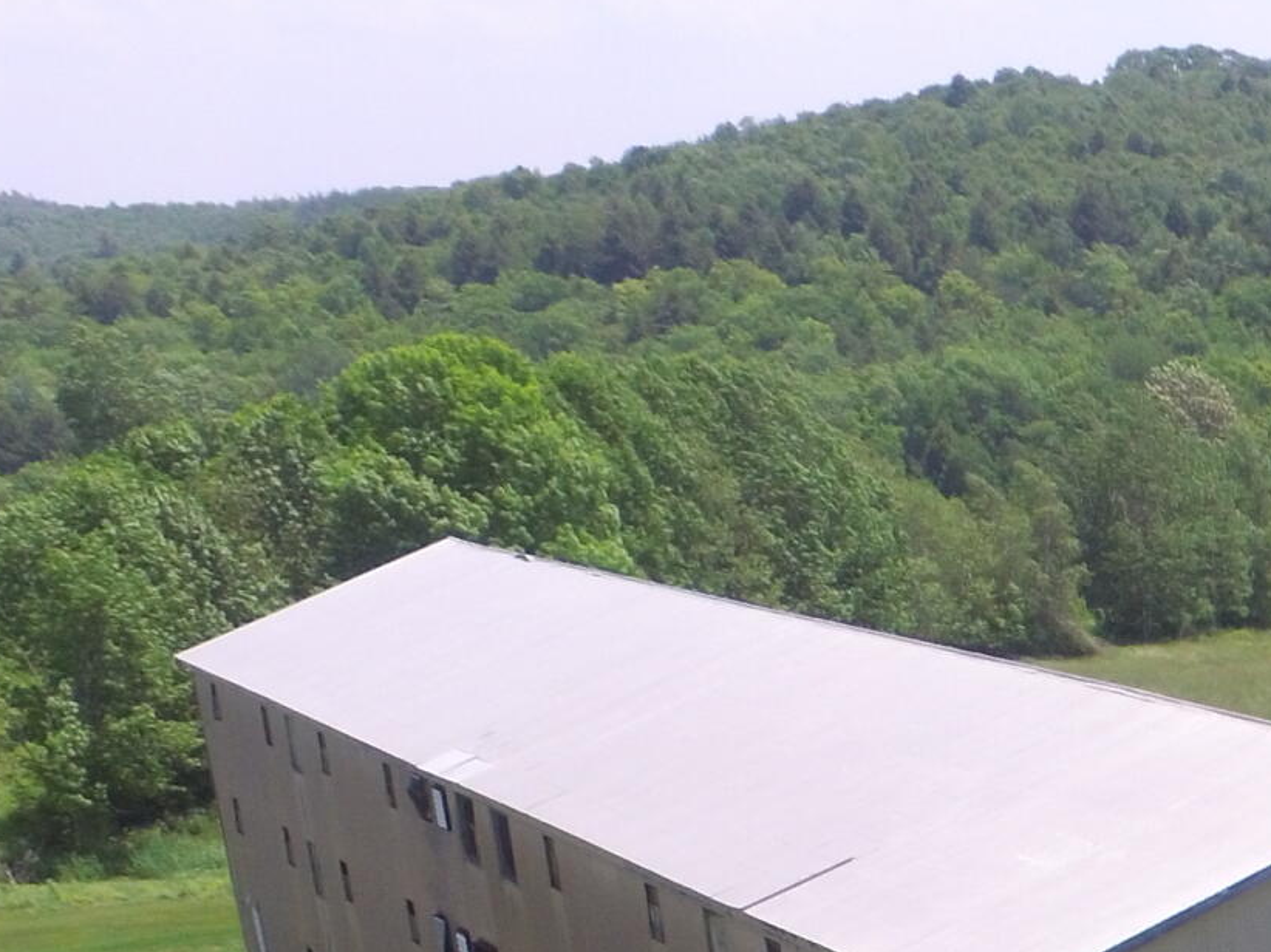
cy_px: 1583
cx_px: 1829
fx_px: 2680
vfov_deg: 17.3
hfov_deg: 22.6
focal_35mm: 73
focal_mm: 3.61
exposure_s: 1/982
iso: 100
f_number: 2.8
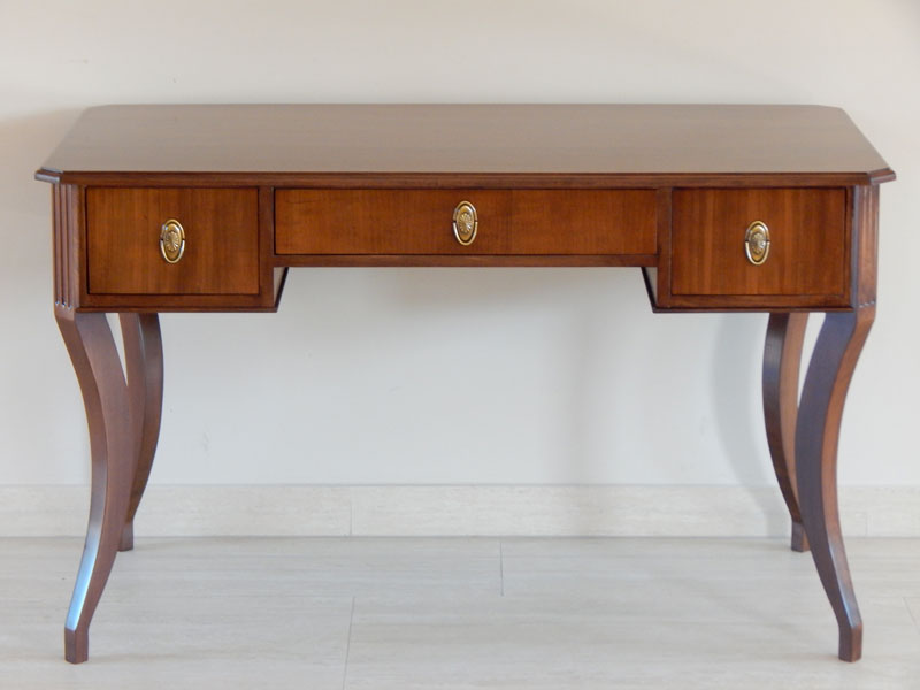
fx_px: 3030
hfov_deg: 17.3
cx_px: 460
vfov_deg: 13.0
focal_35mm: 114
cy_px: 345
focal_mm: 20.5
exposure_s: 1/25
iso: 400
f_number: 4.6
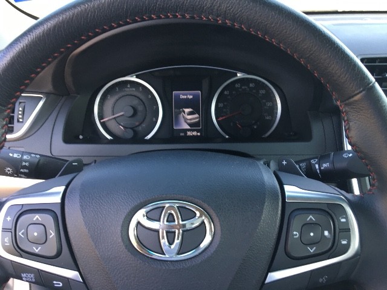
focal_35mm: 29
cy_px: 145
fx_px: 324
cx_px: 194
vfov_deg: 48.2
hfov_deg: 61.7
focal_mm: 4.15
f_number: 2.2
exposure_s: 1/40
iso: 25
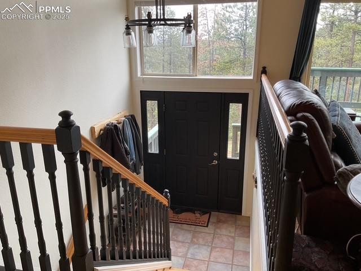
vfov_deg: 48.2
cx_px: 180
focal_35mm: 29
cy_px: 136
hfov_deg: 61.7
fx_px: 302
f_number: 1.8
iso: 40
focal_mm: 3
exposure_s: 1/120
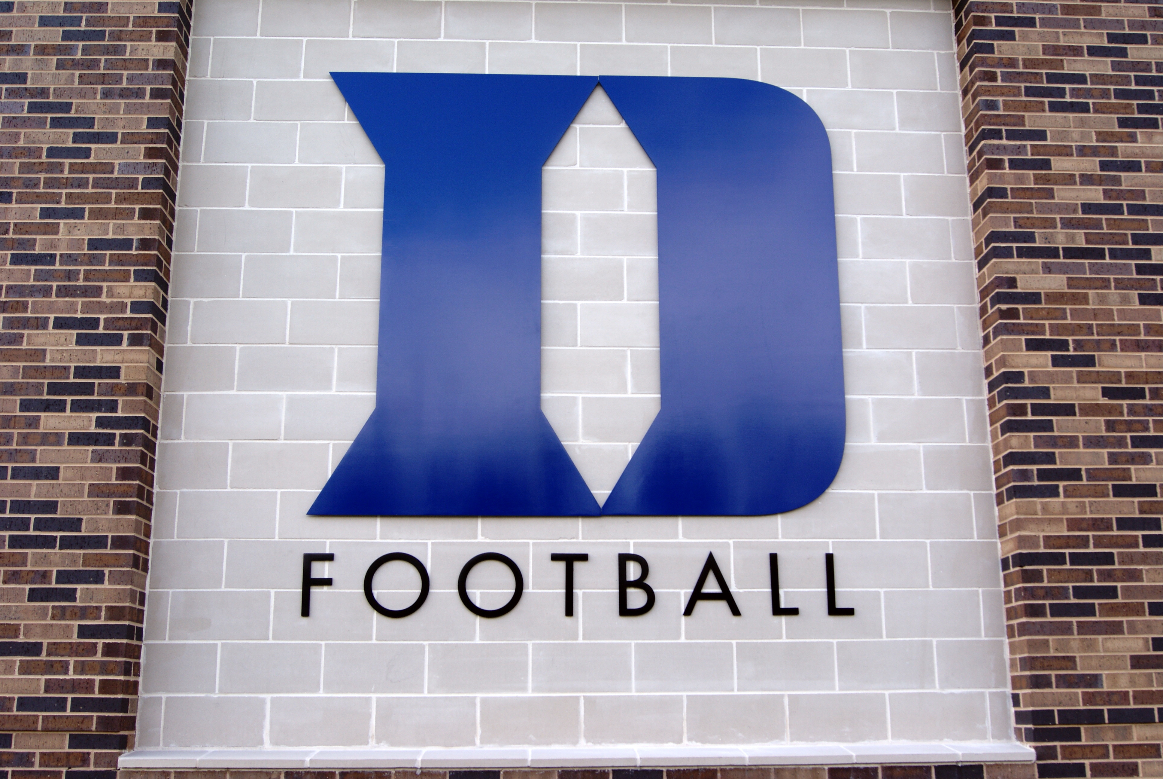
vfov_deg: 37.0
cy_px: 390
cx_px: 582
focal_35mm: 36
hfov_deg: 53.1
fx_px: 1164
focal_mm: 24
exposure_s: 1/80
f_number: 9
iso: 100
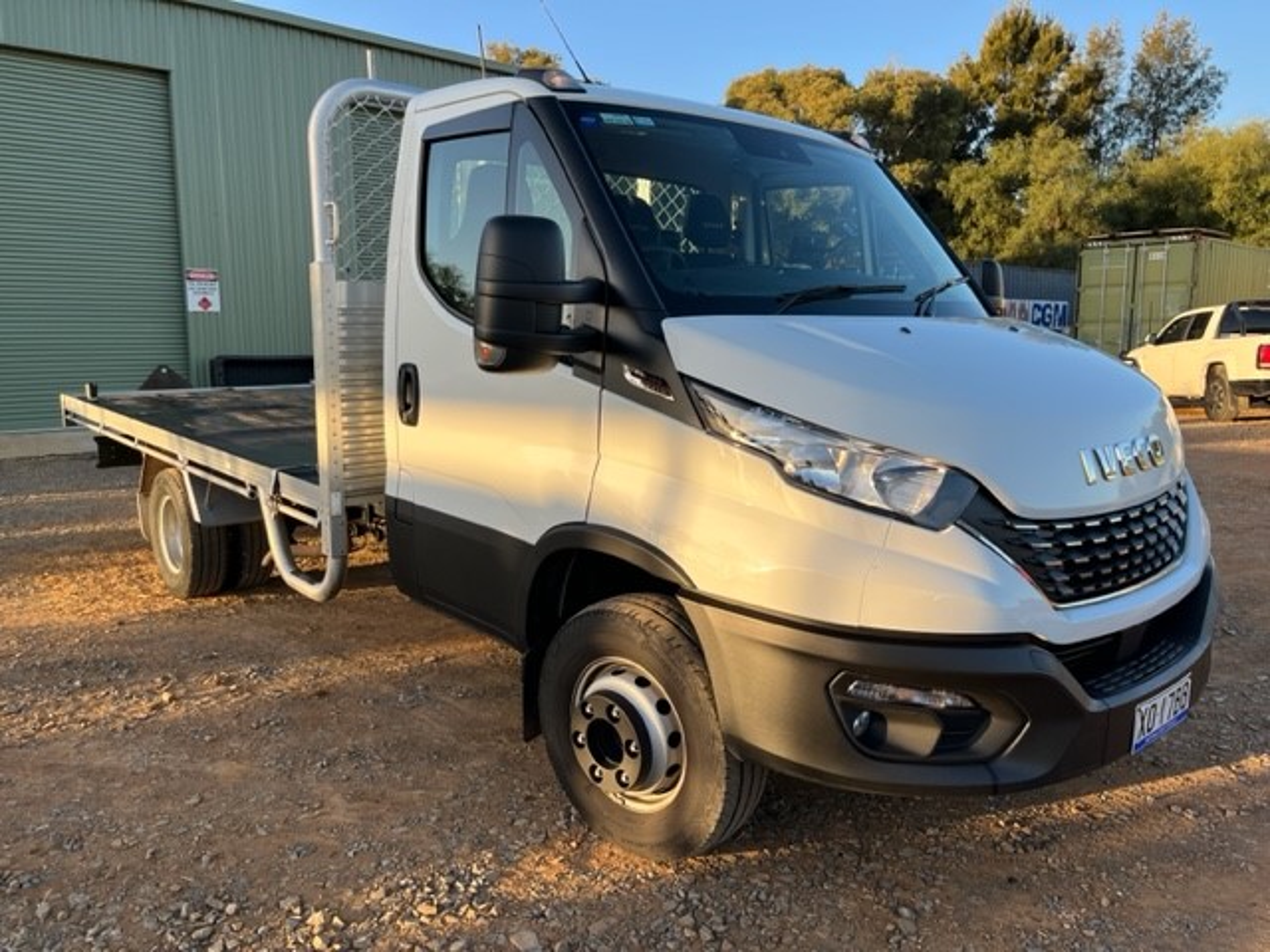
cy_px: 476
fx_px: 954
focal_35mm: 26
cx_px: 635
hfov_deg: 67.3
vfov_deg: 53.1
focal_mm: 5.1
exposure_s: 1/723
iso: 50
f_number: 1.6
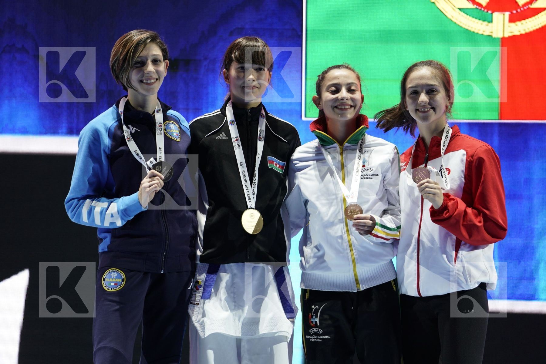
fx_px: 3033
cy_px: 182
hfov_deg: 10.3
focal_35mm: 200
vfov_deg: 6.9
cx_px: 273
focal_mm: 200
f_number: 2.8
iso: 640
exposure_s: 1/250
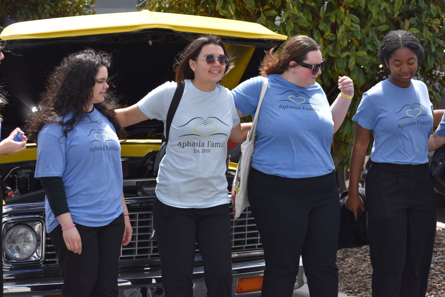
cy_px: 148
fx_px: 1298
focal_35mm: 105
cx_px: 222
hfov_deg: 19.5
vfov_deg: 13.0
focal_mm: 70
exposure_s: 1/1600
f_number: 5.6
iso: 400
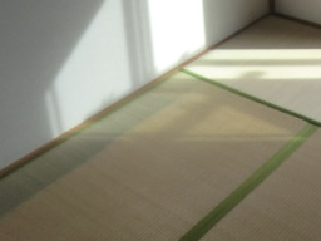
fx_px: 556
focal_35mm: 60
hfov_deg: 31.4
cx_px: 257
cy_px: -28
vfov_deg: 22.9
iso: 80
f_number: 3.2
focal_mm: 4.3
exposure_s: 1/200
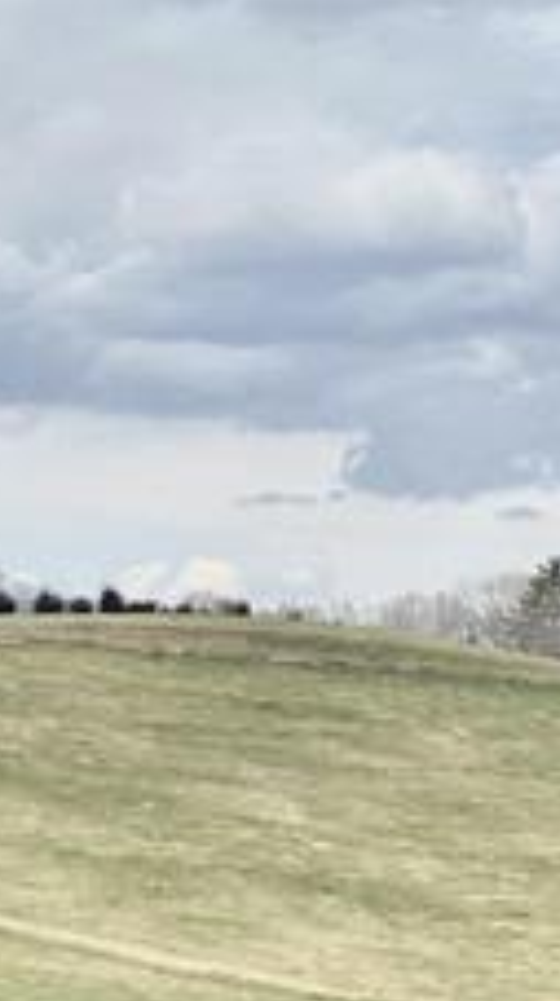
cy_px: 697
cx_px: 176
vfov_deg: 13.4
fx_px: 4241
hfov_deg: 7.5
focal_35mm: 160
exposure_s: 1/4065
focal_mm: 5.96
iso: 32
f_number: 1.6
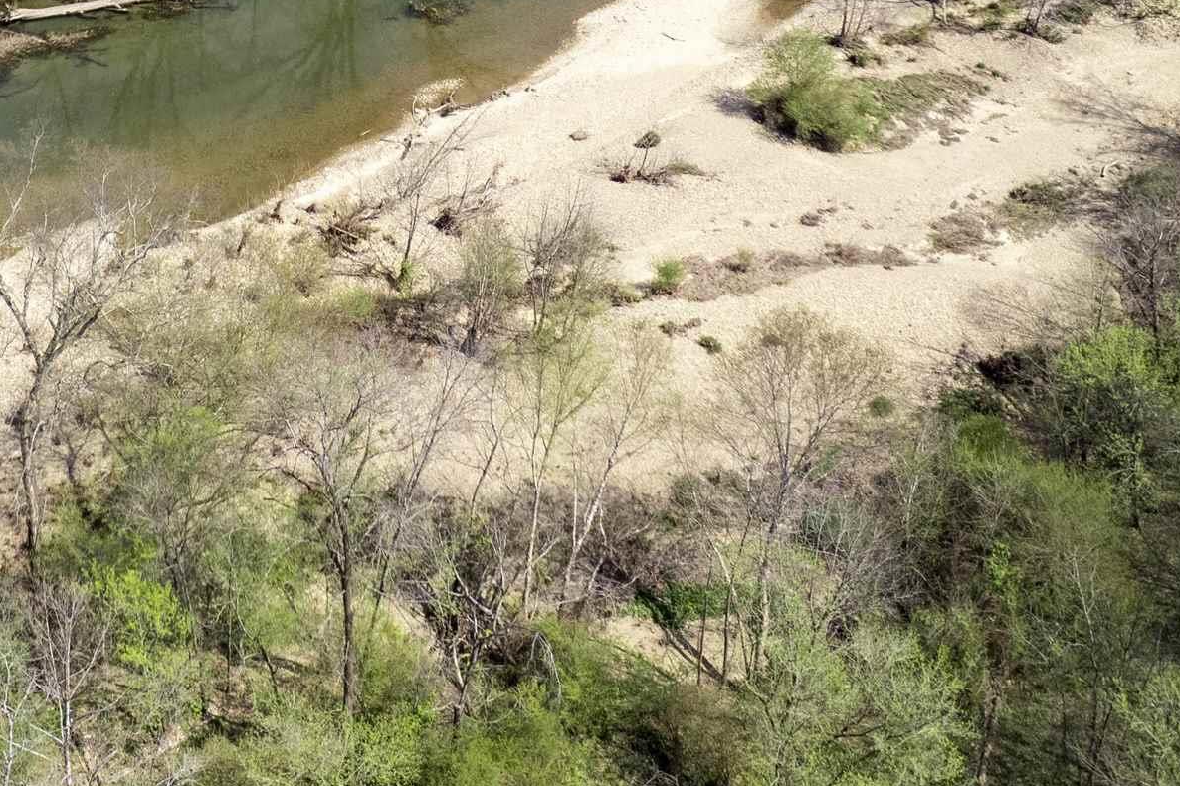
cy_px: -200
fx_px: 1868
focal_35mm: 57
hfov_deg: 33.7
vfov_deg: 21.7
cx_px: 189
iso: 100
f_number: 2.8
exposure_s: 1/2000
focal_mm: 8.38
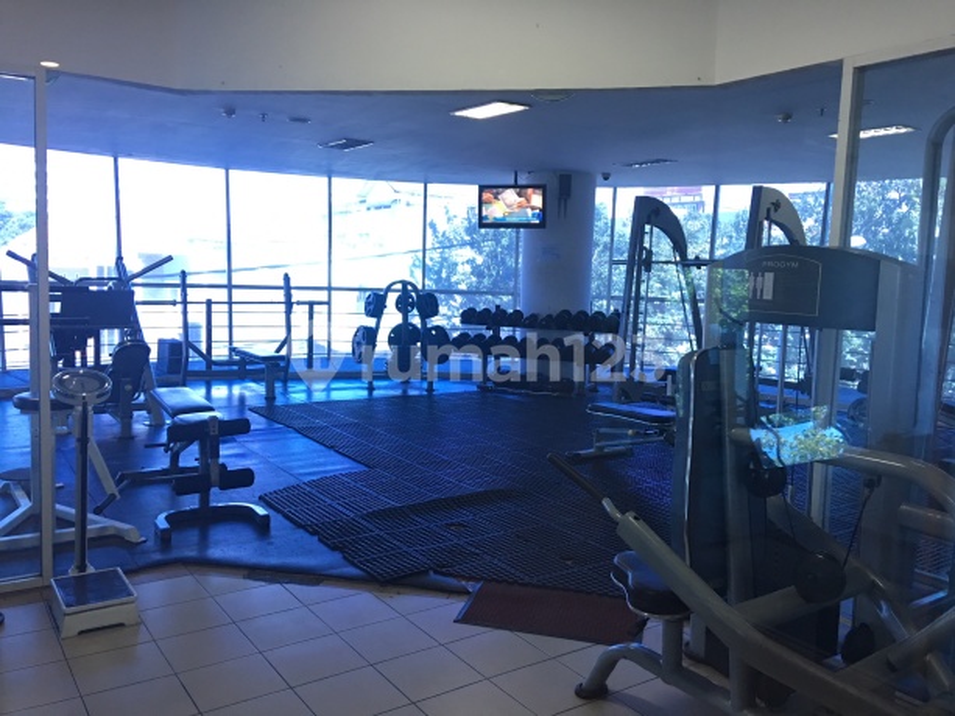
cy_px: 358
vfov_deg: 48.2
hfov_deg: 61.6
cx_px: 478
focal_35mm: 29
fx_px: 800
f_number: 2.2
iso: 80
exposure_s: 1/17
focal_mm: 4.15
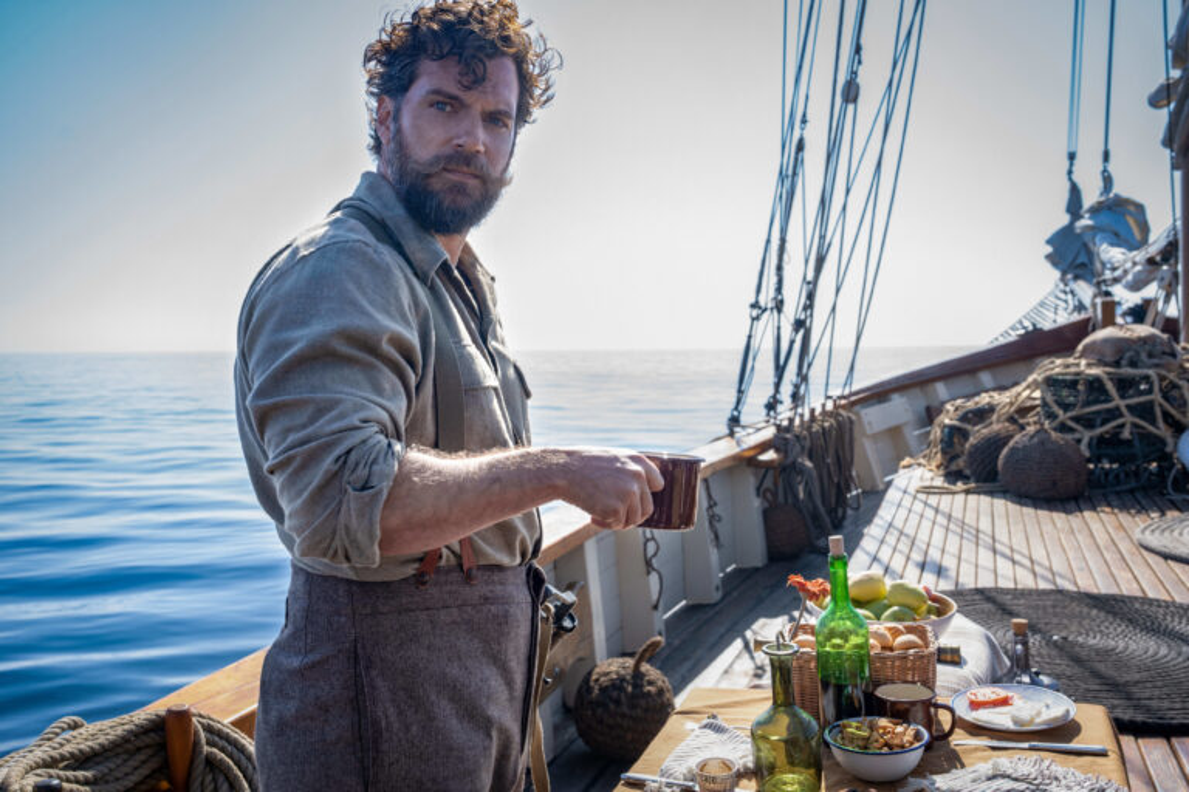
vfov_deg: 37.9
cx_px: 594
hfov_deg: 54.4
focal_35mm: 35
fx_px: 1156
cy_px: 396
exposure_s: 1/200
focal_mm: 35
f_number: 7.1
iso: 200
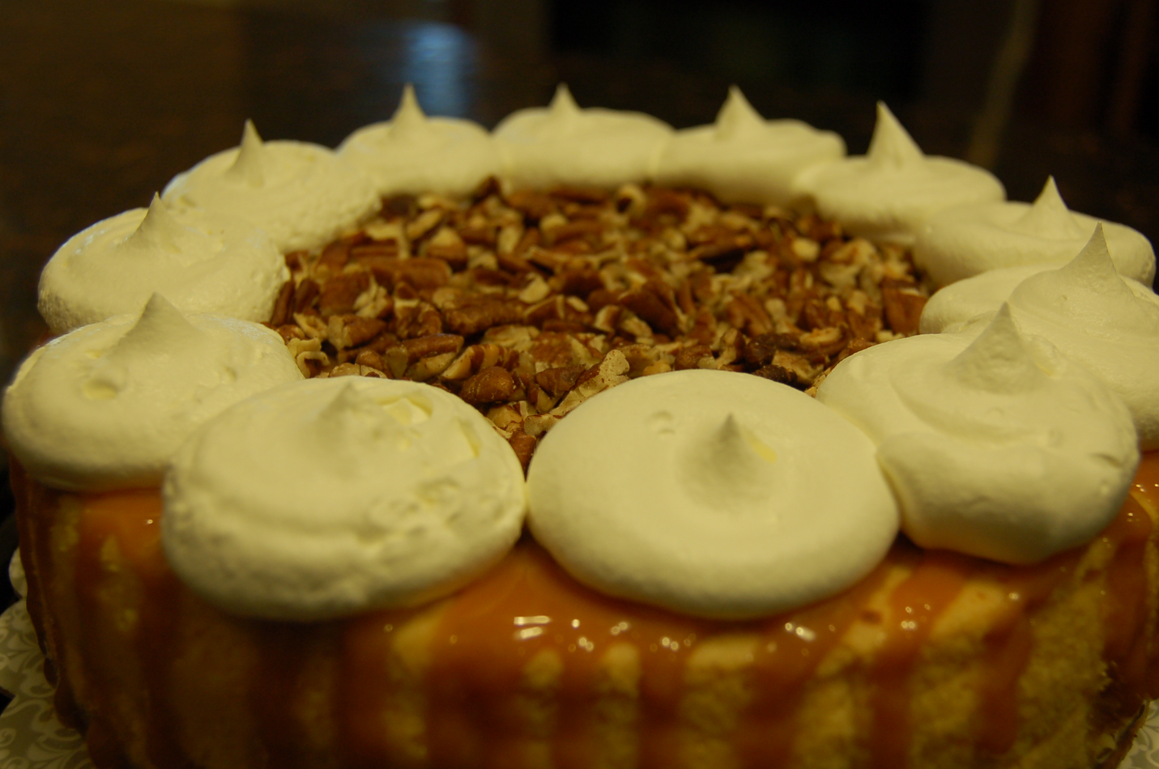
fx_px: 1382
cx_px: 628
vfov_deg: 31.1
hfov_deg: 45.5
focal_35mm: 43
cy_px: 373
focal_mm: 26
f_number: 4.2
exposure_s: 1/60
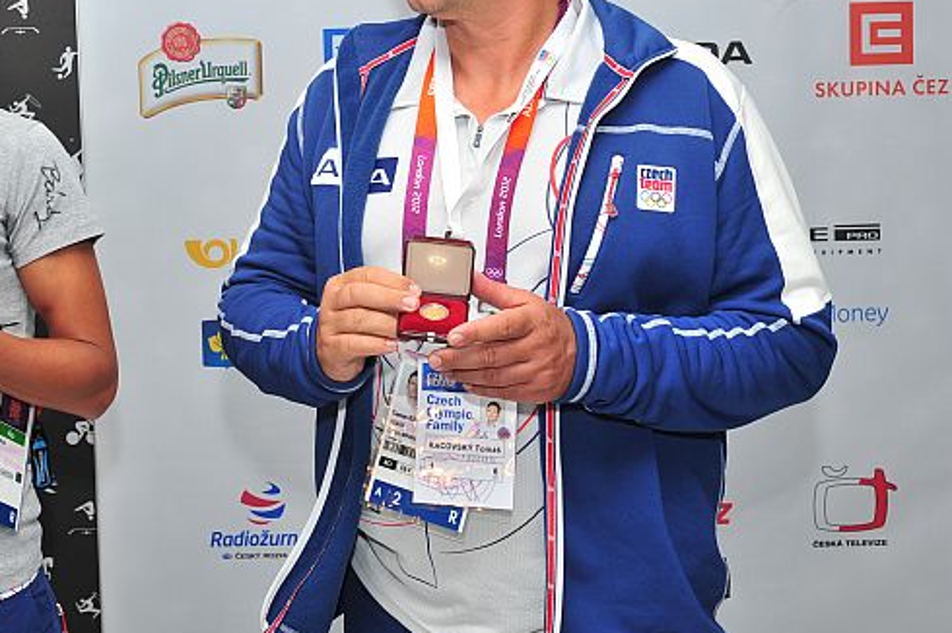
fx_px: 1638
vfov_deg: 21.7
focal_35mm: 62
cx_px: 291
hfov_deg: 32.0
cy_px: 184
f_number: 11
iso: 320
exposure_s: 1/160
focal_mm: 38
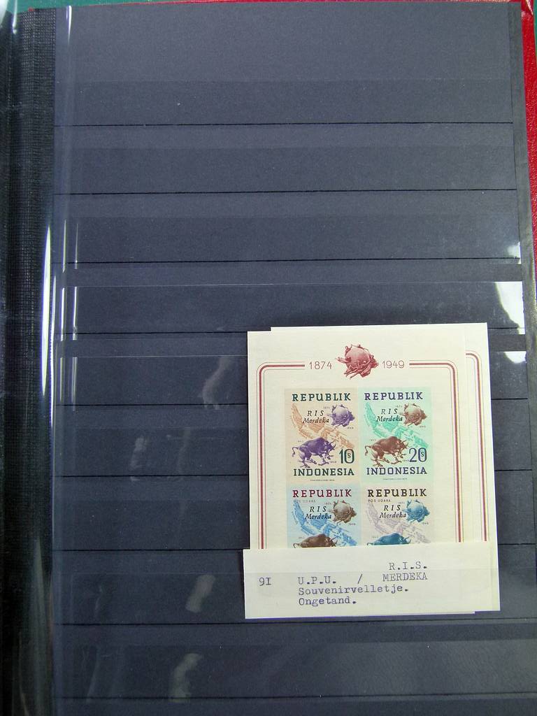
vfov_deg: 51.4
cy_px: 358
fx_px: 745
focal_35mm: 36
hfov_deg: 39.7
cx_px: 268
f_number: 3.1
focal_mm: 6.5
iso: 160
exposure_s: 1/80
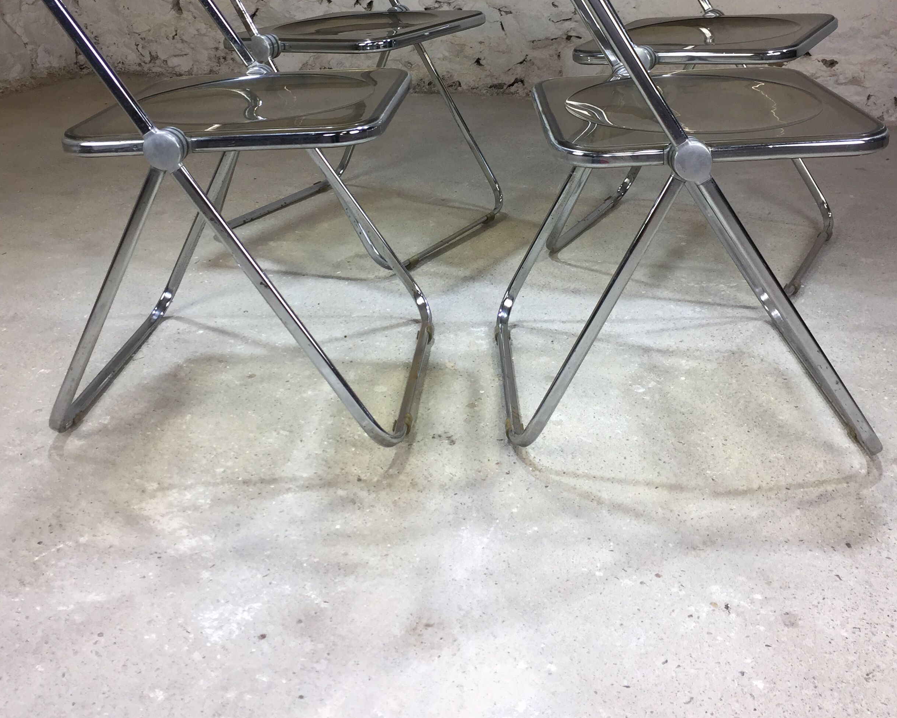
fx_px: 1009
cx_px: 448
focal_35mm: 38
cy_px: 150
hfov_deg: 47.9
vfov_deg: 37.8
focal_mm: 4.15
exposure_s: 1/100
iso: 50
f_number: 2.2
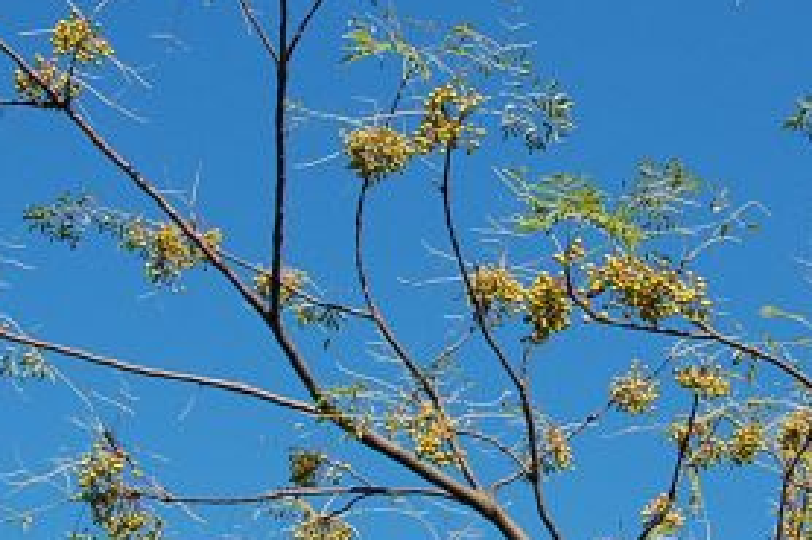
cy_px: 169
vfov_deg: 16.4
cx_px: 584
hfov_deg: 24.3
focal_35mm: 83
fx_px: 1871
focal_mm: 24
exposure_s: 1/2000
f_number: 4.5
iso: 400
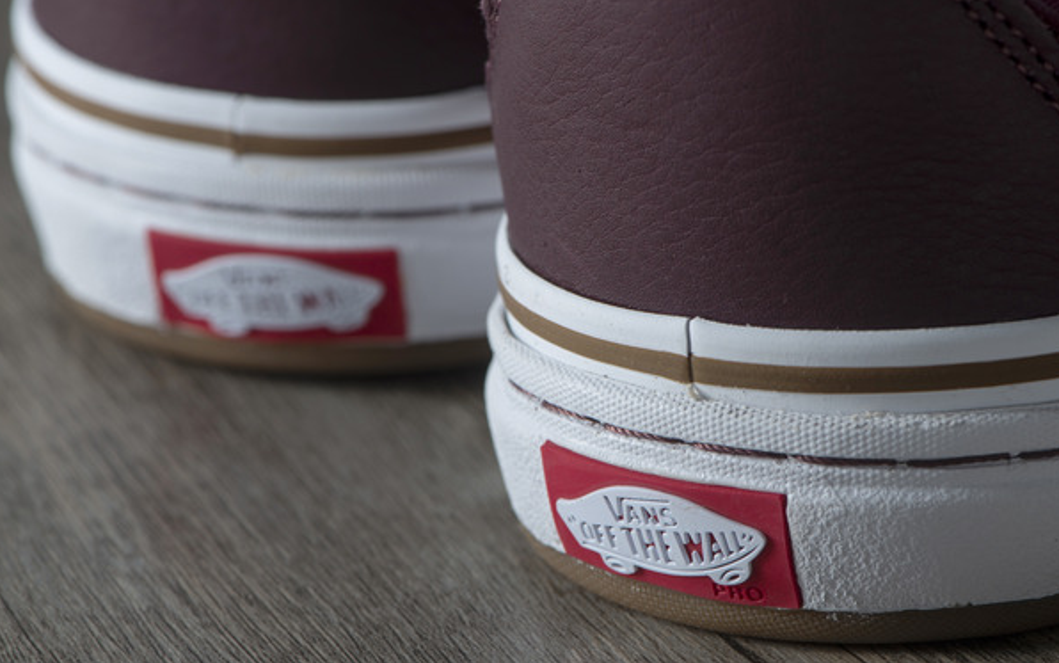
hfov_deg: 14.9
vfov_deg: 9.4
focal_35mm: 140
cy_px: 345
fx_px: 4042
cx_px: 611
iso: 100
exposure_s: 1/200
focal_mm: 105
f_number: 11
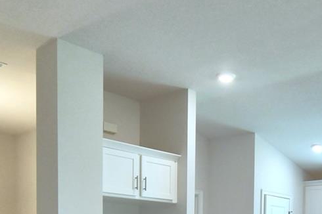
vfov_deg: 24.6
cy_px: 264
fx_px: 438
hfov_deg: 39.7
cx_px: 226
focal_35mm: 49
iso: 400
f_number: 4.5
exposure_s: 1/100
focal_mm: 10
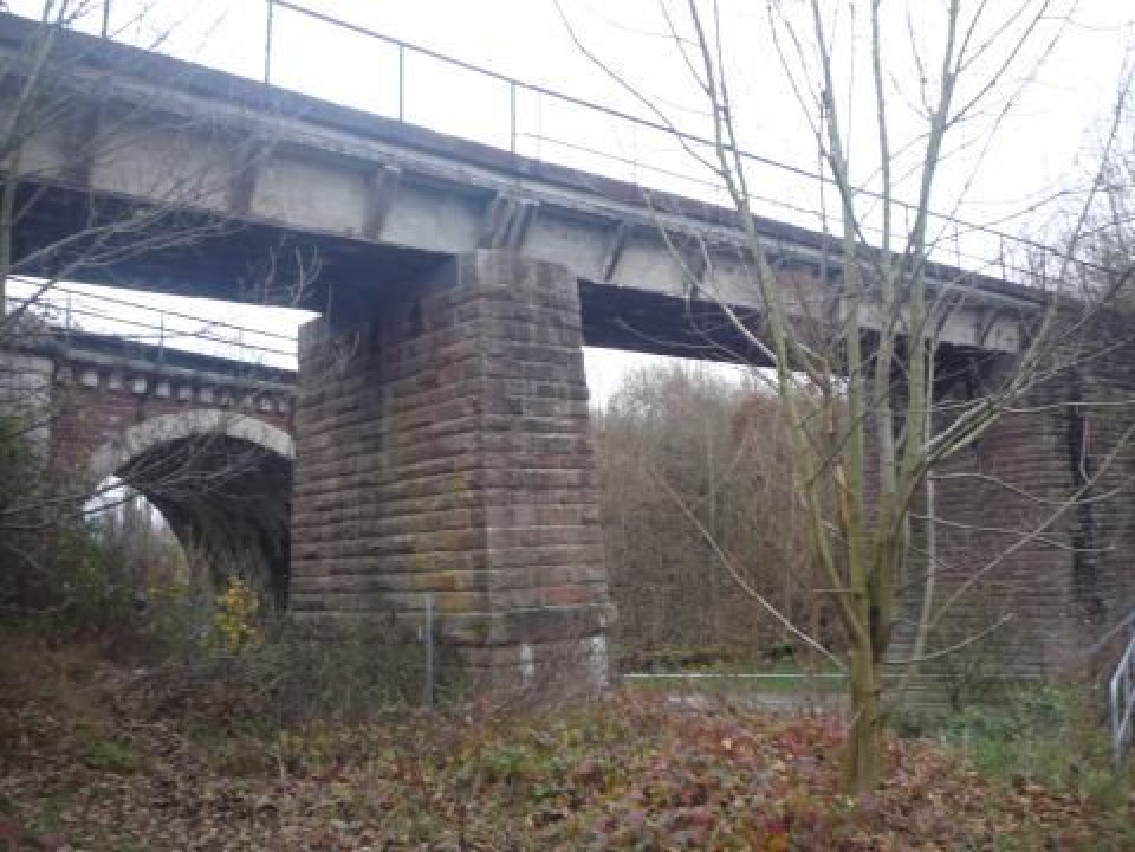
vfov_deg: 44.2
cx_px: 568
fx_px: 1049
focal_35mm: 32
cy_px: 426
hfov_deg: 56.8
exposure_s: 1/30
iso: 100
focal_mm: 5.2
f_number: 3.3
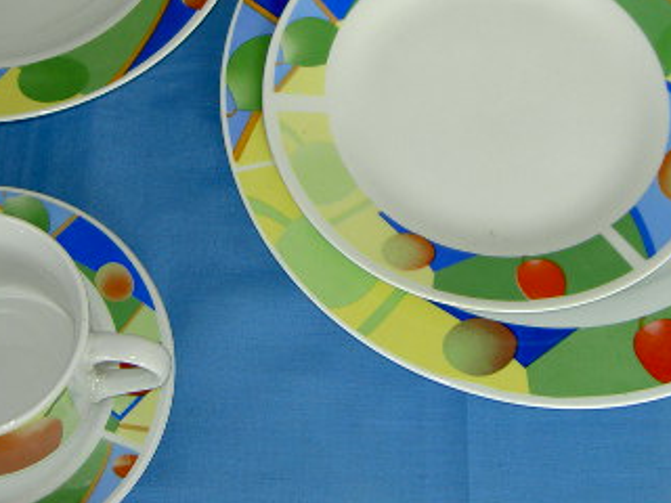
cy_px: 134
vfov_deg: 18.8
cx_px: 275
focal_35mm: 78
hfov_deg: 25.0
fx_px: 1512
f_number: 2.8
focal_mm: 8
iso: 100
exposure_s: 1/80
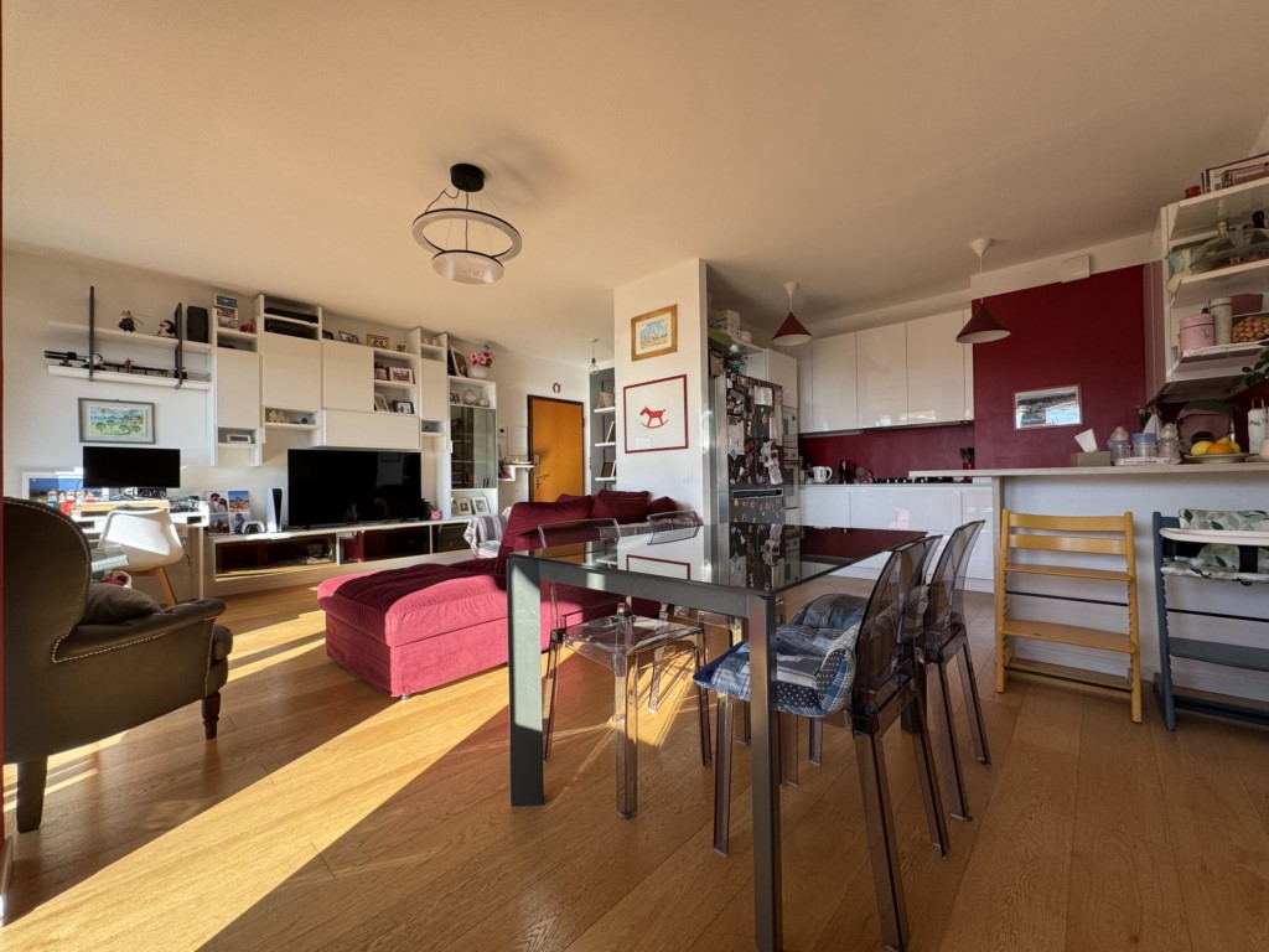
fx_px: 513
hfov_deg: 102.1
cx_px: 634
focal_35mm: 14
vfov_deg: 85.7
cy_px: 476
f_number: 2.2
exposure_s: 1/127
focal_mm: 2.22
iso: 40
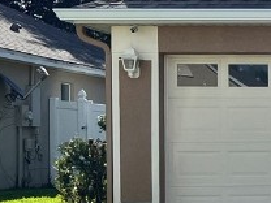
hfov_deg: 13.0
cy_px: 151
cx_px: 567
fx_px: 1002
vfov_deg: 11.6
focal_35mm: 128
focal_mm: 5.7
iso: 50
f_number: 1.5
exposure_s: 1/5319
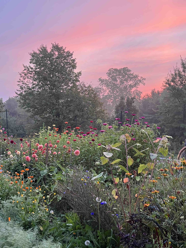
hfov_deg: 40.6
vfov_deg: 52.2
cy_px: 152
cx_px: 83
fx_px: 251
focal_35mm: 35
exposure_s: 1/62
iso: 125
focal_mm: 5.1
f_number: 1.6
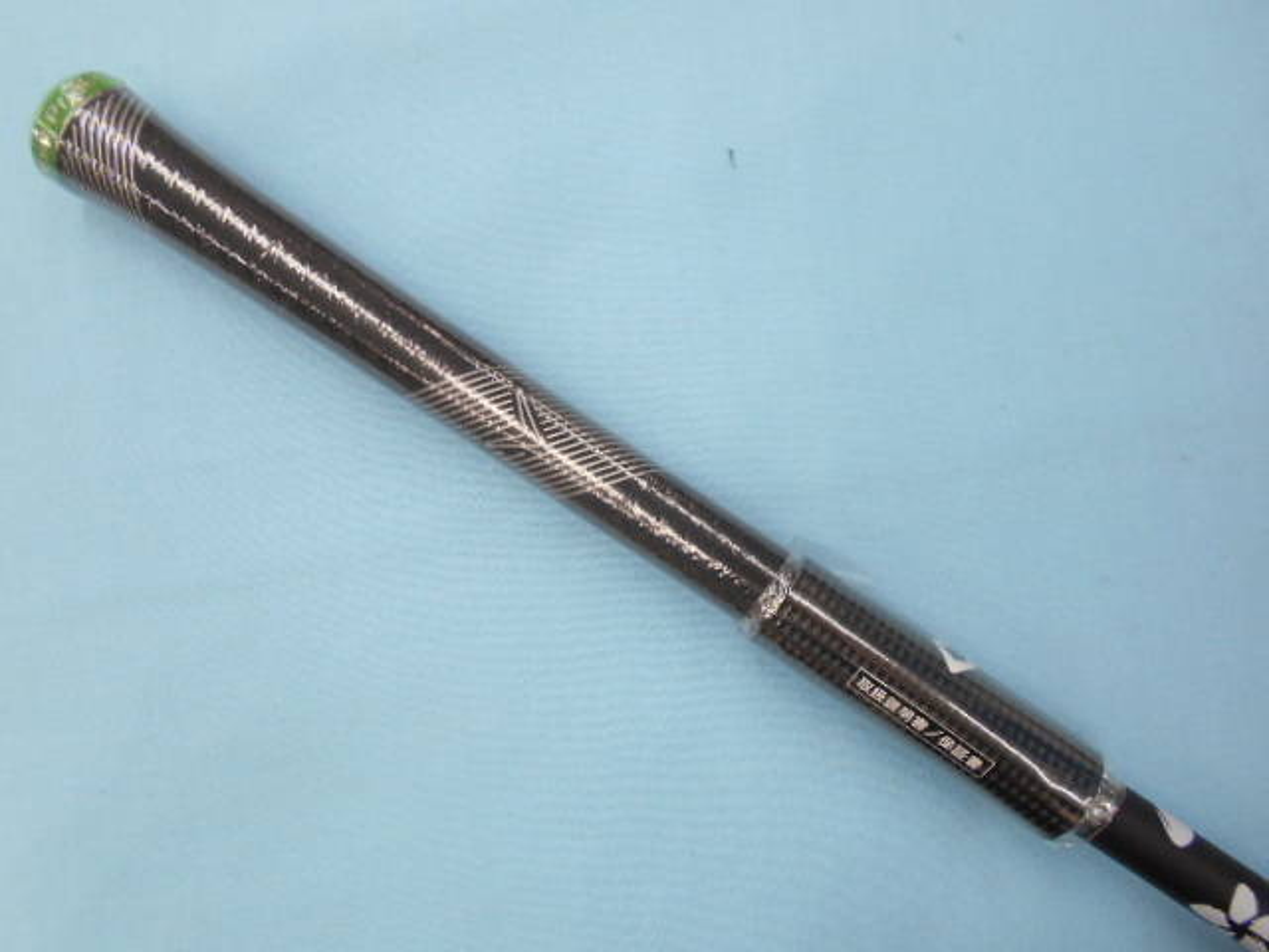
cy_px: 476
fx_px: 953
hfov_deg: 67.3
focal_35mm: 26
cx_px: 634
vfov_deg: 53.1
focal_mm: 4.6
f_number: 3.2
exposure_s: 1/30
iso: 125
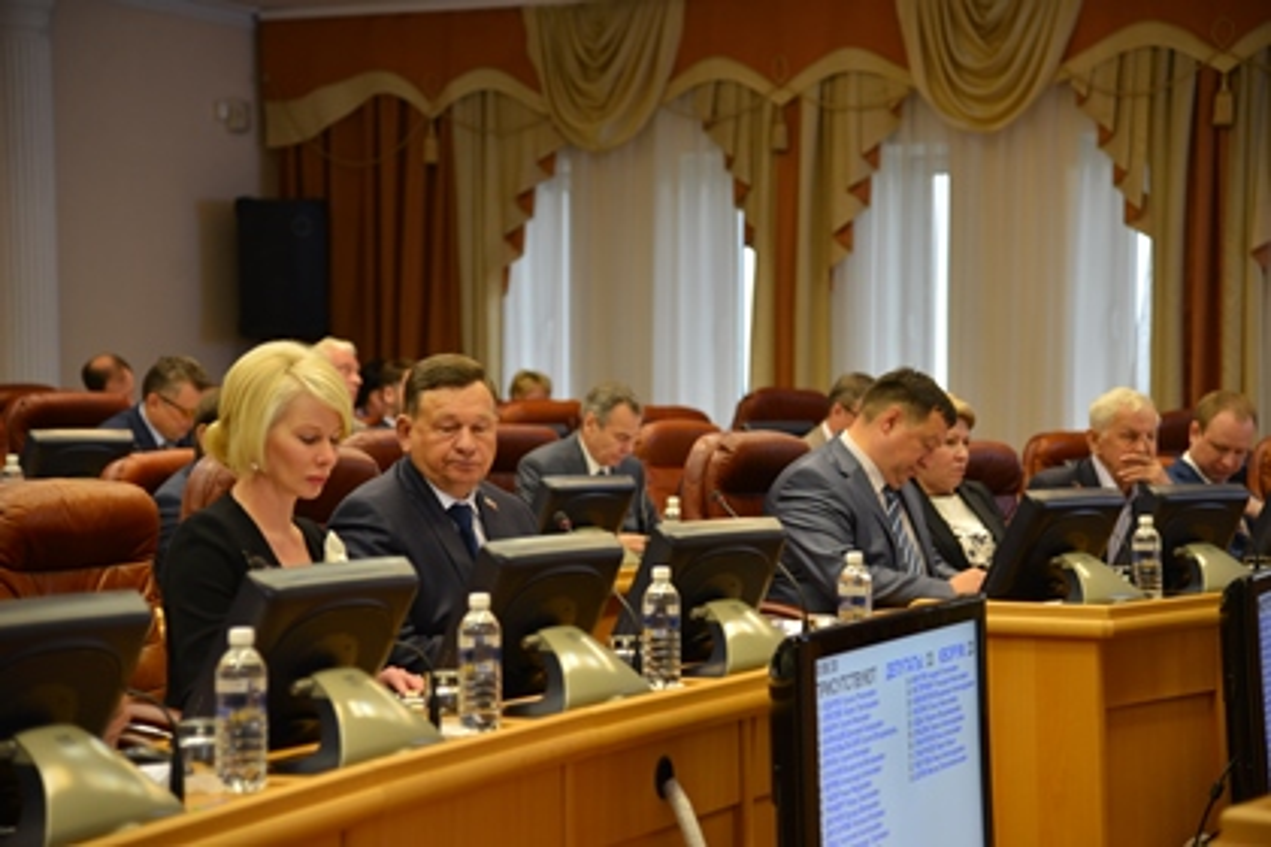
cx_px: 636
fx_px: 3001
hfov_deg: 23.9
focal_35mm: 85
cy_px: 424
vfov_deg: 16.1
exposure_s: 1/60
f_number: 4
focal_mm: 85
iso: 400
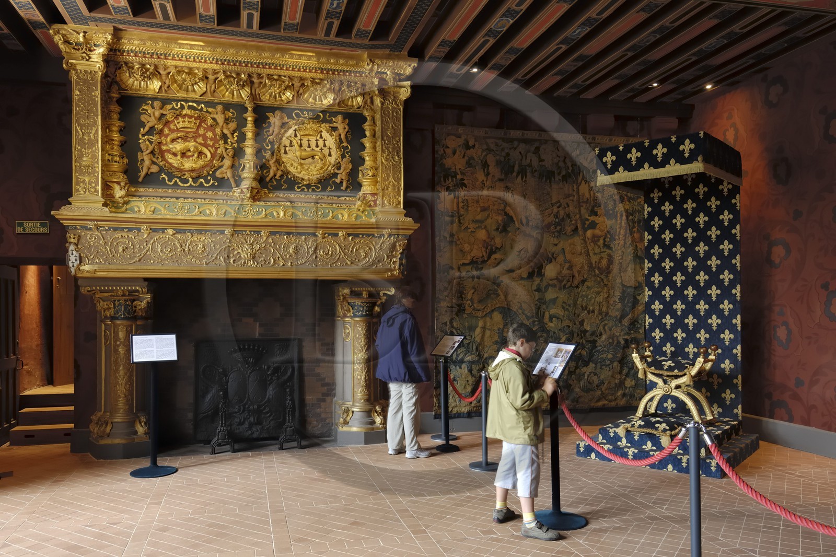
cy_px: 278
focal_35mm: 24
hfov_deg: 73.8
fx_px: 557
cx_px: 418
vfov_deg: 53.1
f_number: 10
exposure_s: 1.3
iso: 100
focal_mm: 16
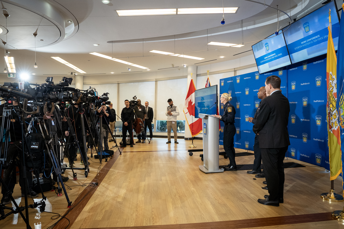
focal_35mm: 24
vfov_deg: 53.1
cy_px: 114
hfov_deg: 73.7
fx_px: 229
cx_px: 172
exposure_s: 1/200
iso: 2000
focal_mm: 16
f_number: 3.5
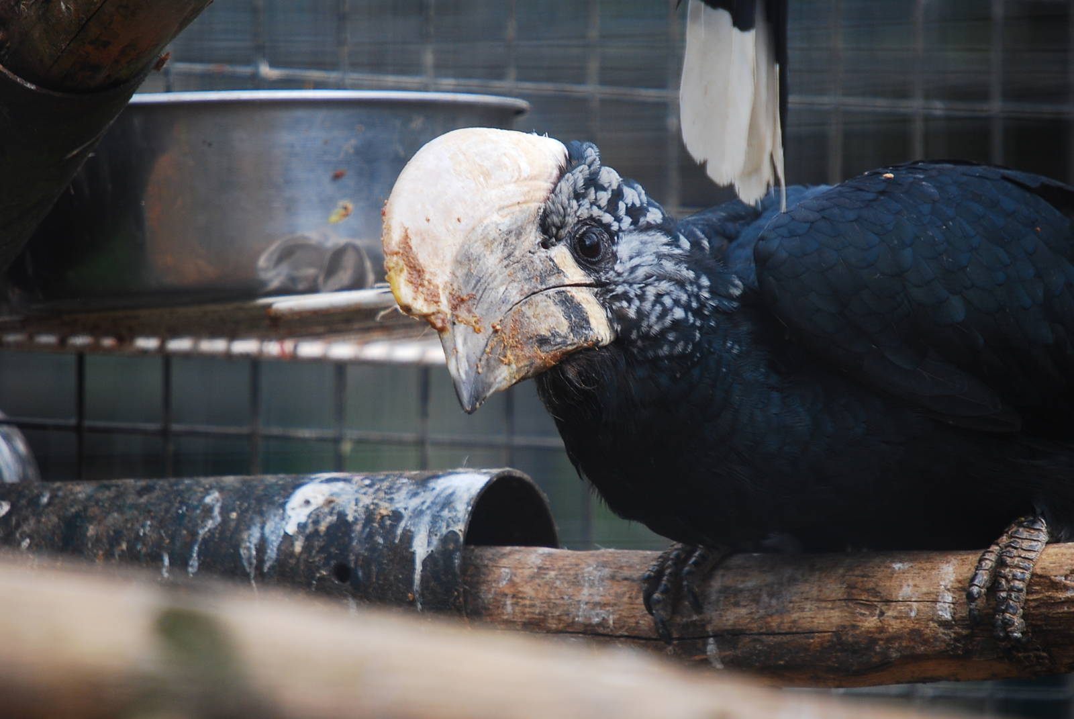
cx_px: 537
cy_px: 360
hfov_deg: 2.7
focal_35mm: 750
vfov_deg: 1.8
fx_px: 22401
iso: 250
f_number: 6.3
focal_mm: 500
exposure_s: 1/160
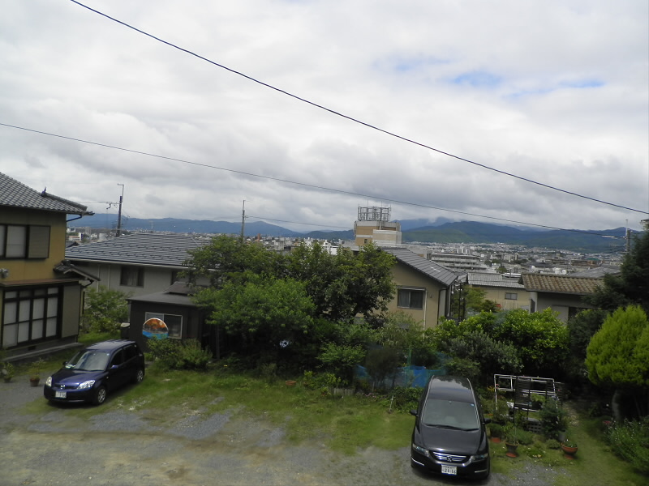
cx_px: 324
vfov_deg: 51.4
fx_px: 506
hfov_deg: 65.3
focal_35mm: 27
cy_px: 243
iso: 64
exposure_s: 1/200
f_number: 8
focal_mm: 4.9
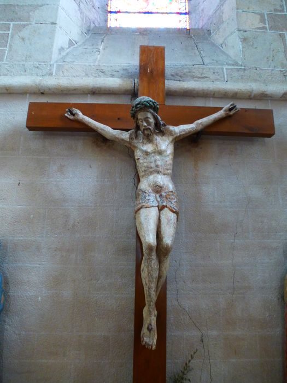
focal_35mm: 24
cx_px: 144
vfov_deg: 71.6
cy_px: 192
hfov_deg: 56.8
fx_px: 265
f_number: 3.3
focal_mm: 4.3
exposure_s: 1/5
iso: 400
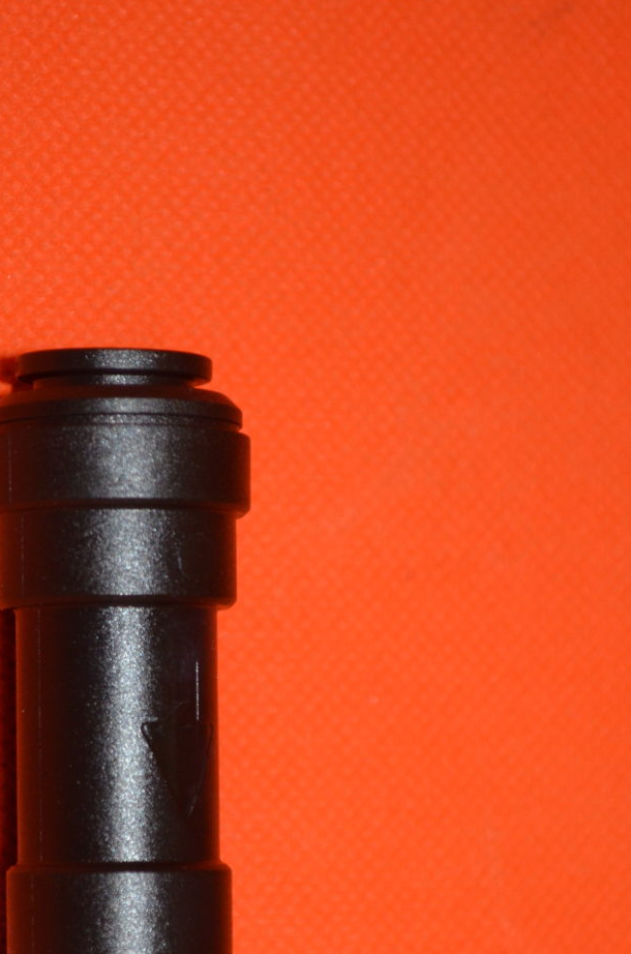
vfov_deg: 17.0
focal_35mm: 120
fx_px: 3171
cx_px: 125
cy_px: 755
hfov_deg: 11.3
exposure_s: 1/60
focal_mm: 48
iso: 800
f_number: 5.6
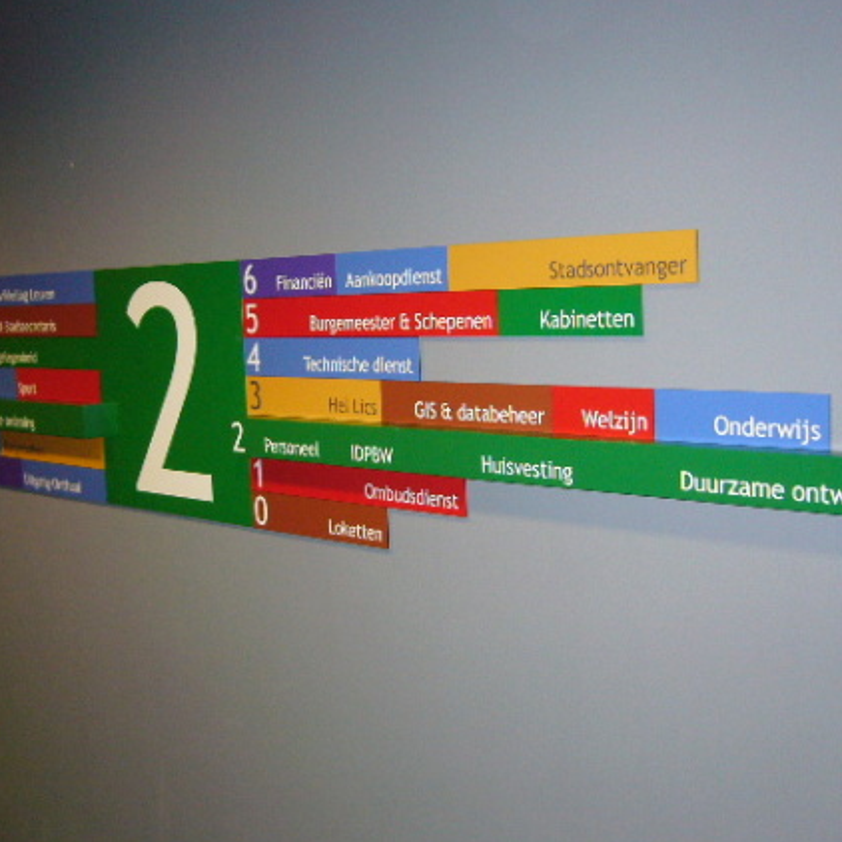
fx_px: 1211
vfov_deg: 38.3
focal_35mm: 44
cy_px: 407
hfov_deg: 38.3
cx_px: 419
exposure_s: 1/60
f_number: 2.8
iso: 250
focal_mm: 5.8
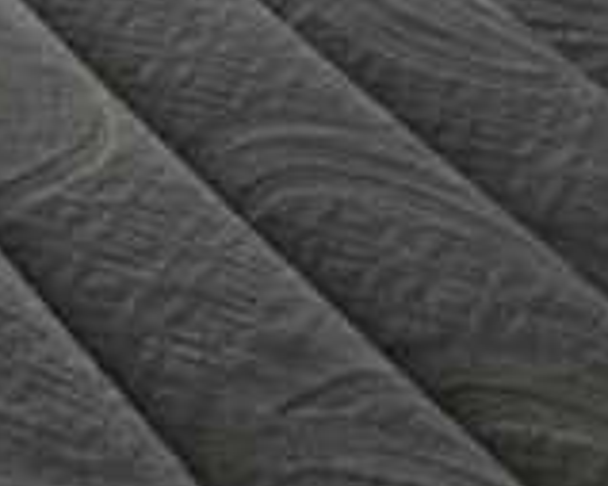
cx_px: -1273
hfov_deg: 9.8
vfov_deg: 9.0
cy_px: -861
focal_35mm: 145
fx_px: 2608
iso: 40
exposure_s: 1/180
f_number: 1.7
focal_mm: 6.3
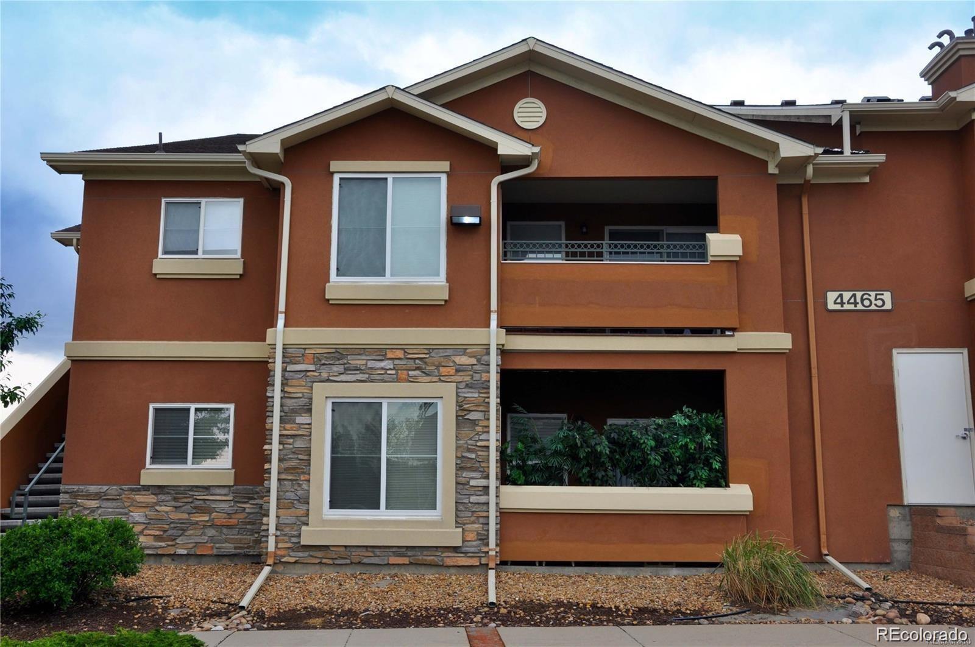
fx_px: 1014
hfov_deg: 51.3
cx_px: 488
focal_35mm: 38
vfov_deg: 35.4
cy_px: 324
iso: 200
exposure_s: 1/200
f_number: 10
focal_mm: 25
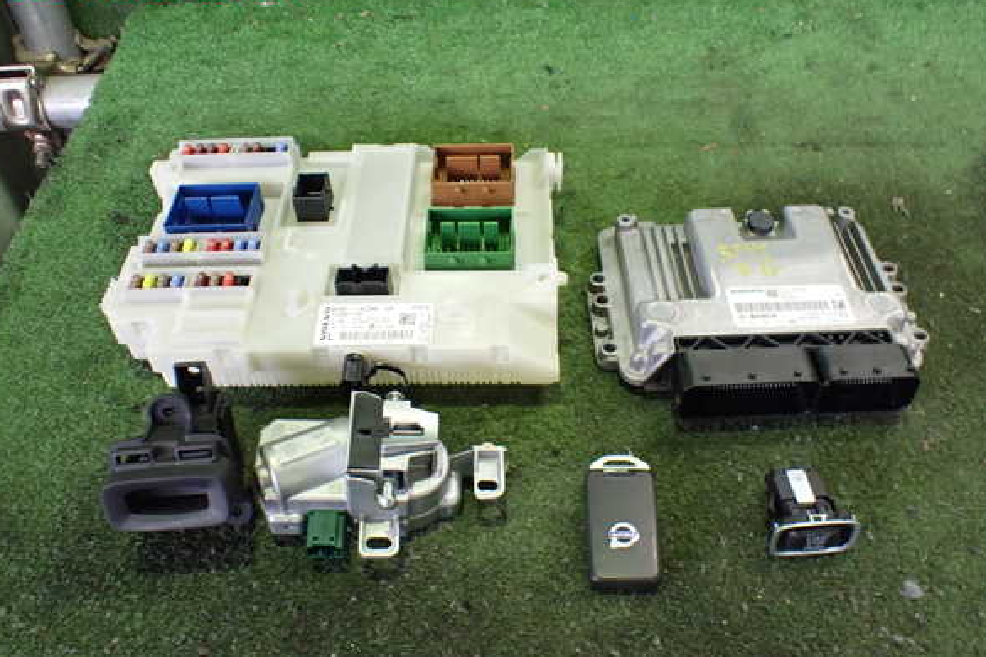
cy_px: 345
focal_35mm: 32
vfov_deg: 41.1
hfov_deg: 58.7
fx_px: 876
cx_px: 489
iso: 800
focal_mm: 5.4
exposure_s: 1/50
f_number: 2.3
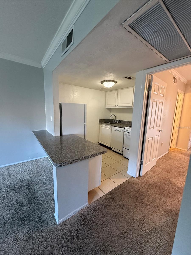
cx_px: 96
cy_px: 128
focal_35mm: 14
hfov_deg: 85.7
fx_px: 103
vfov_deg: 102.1
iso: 640
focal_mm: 2.22
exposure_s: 1/120
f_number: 2.2
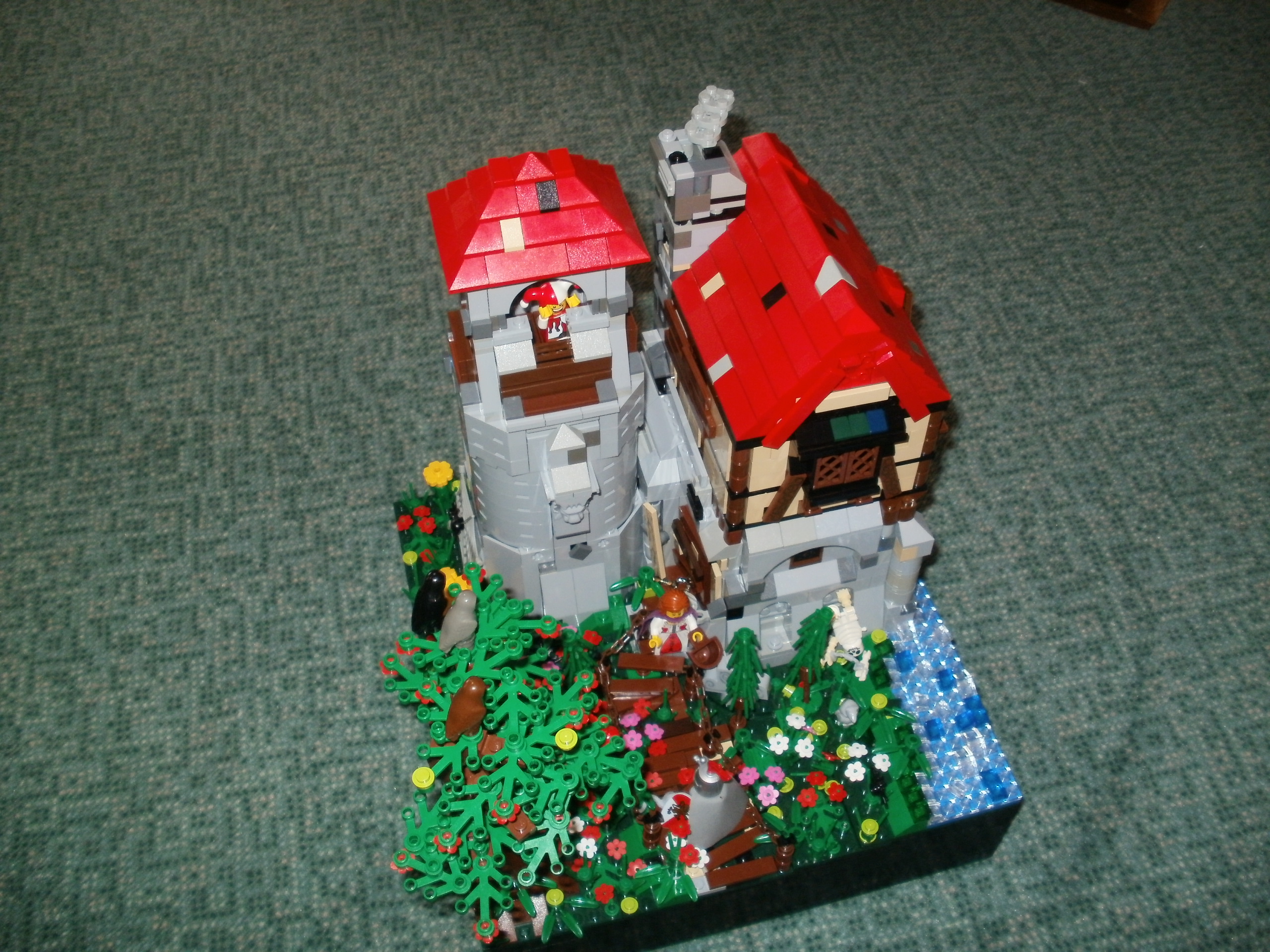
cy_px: 476
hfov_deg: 51.4
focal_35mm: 36
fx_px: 1321
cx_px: 635
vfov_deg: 39.7
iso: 125
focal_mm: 6.3
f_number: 3.5
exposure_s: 1/30
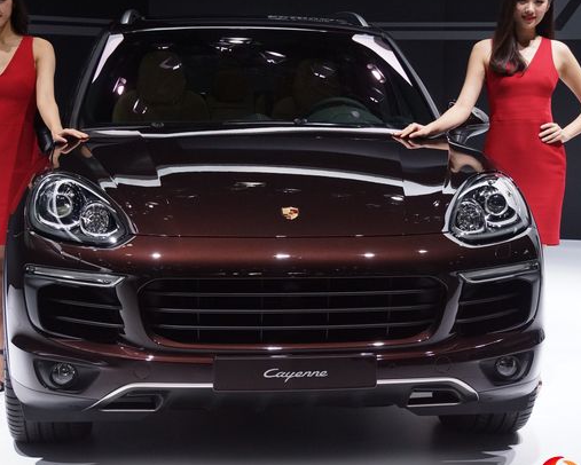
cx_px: 292
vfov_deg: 19.7
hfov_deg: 24.5
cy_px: 199
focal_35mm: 78
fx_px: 1337
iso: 800
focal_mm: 35
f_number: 5.6
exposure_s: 1/400
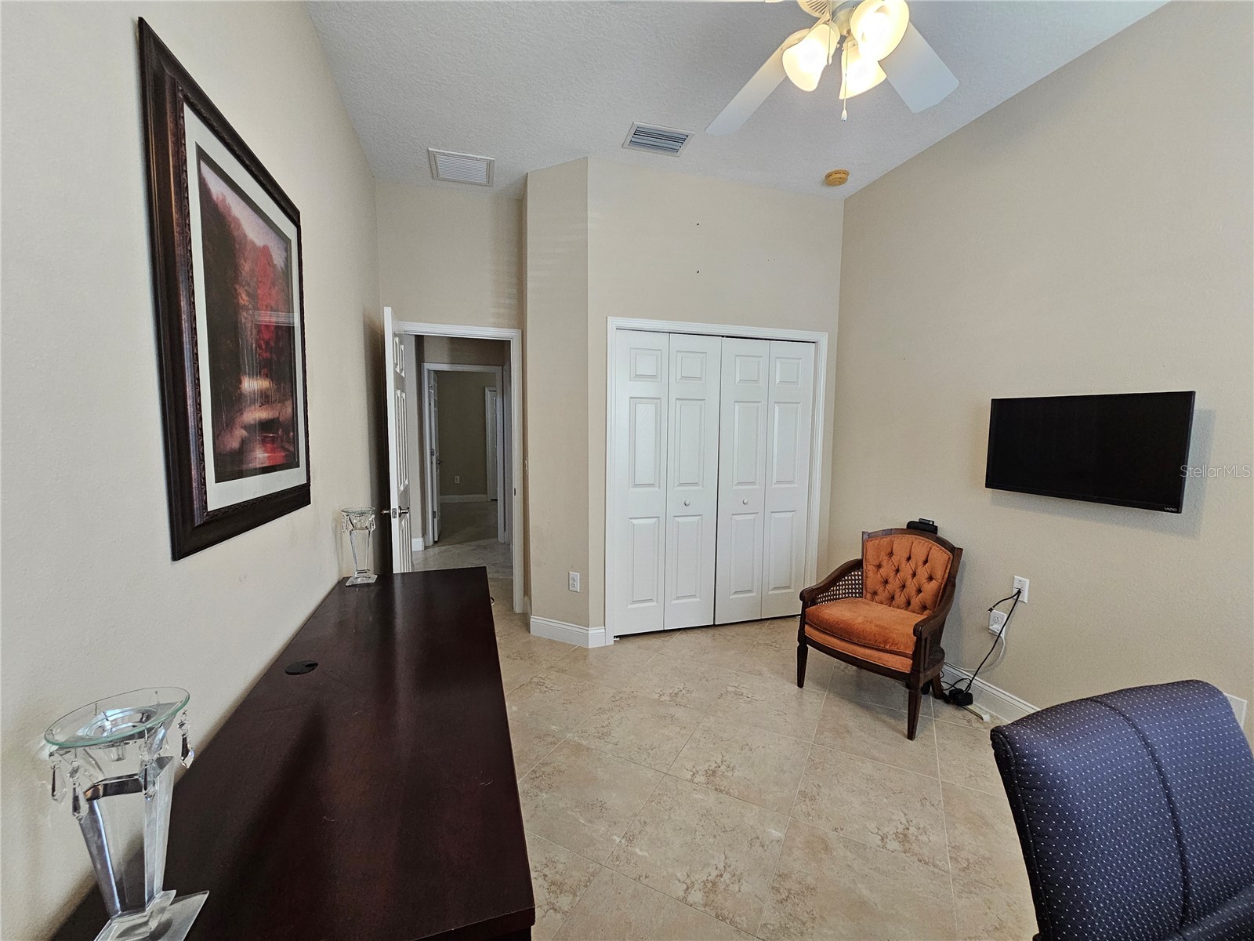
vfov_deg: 89.9
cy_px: 470
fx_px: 471
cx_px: 627
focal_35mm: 13
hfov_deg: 106.2
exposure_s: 1/100
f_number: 2.2
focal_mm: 2.2
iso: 320
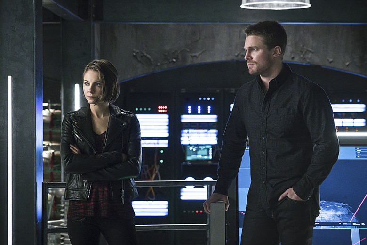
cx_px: 184
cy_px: 122
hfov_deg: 21.7
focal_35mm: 94
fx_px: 958
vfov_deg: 14.6
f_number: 5
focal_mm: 94
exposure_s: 1/100
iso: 16000
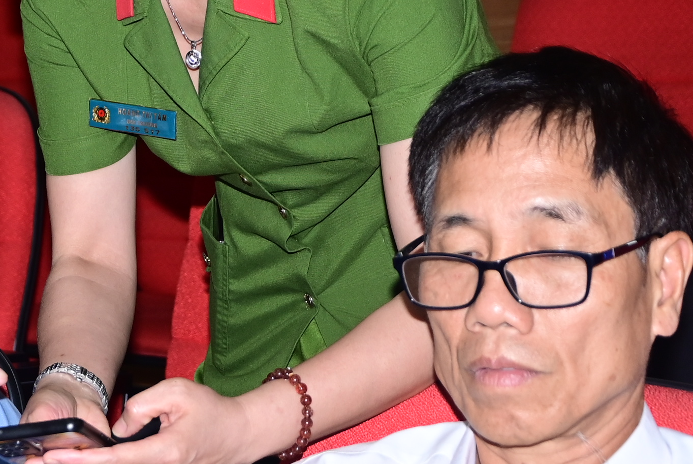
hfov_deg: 16.4
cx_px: 66
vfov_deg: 11.1
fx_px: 2370
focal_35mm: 123
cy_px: 89
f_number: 4.5
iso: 500
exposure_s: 1/200
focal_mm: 38
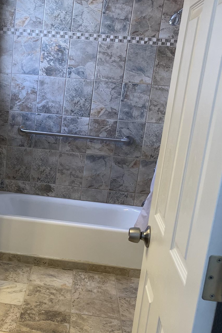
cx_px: 24
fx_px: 453
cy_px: 190
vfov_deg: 40.3
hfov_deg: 26.6
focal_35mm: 49
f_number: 1.6
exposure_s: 1/121
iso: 100
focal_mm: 5.1
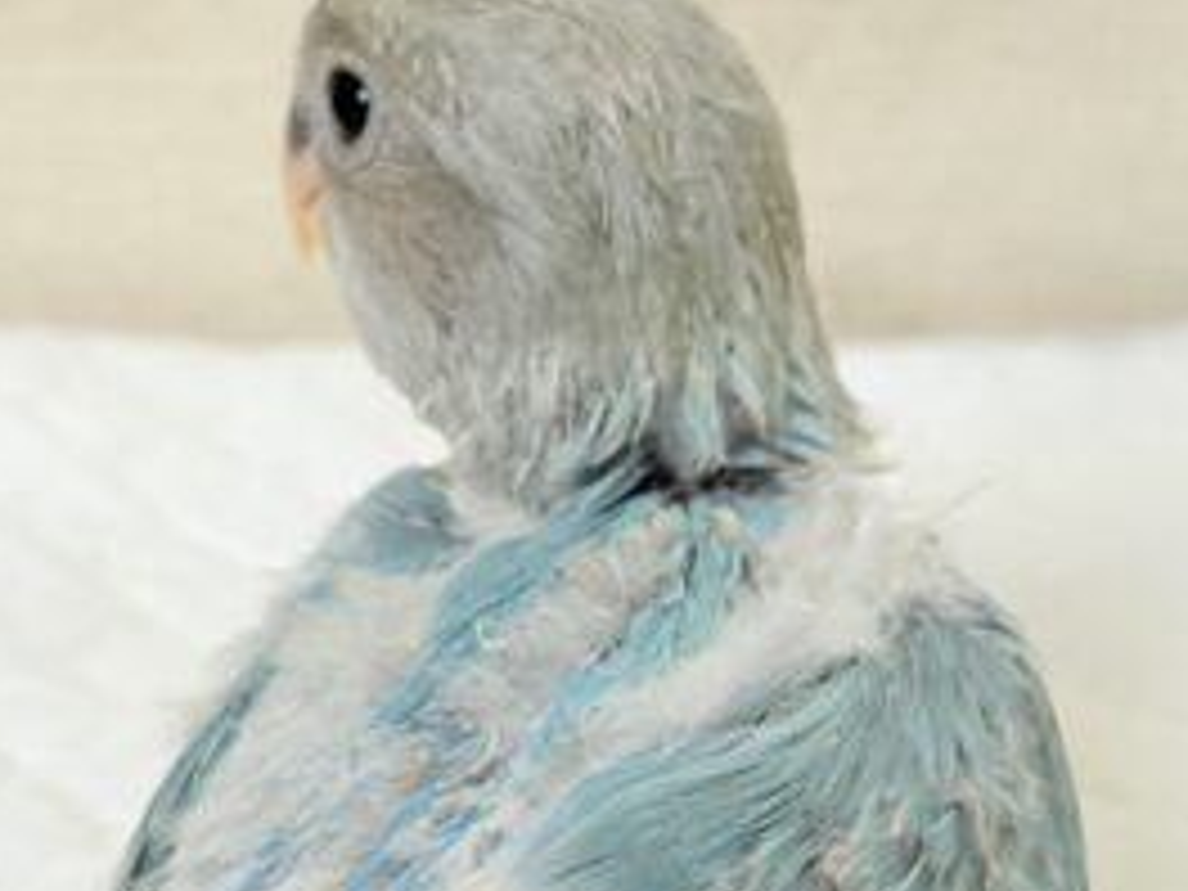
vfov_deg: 11.7
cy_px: 634
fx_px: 4324
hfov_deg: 15.6
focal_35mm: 126
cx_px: 333
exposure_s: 1/100
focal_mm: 5.96
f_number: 1.6
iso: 40
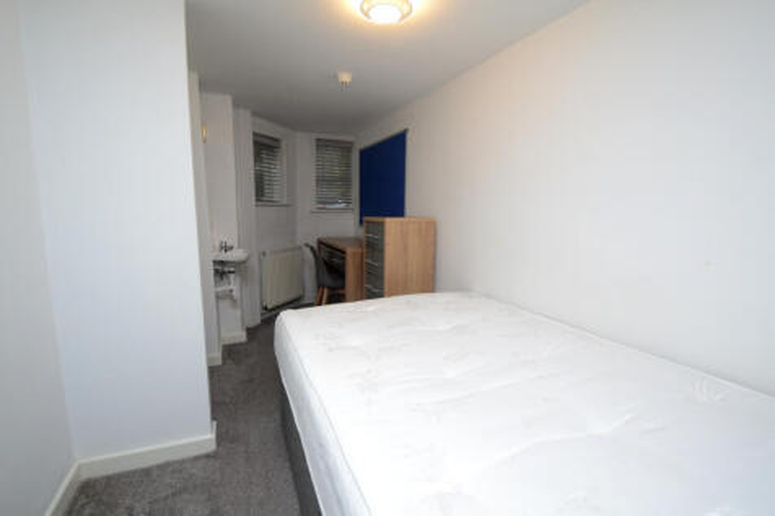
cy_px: 258
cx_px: 388
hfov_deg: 100.4
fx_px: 323
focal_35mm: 15
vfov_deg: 77.3
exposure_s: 1/100
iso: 400
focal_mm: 10
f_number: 5.6
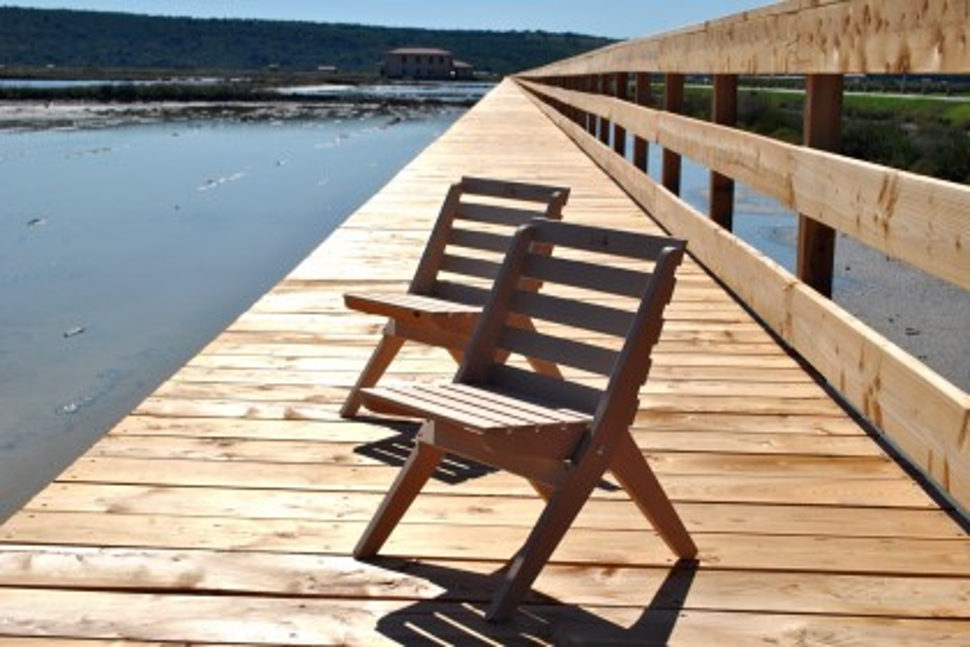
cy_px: 324
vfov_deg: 26.5
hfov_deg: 38.9
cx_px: 485
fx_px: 1374
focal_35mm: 51
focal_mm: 34
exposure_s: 1/400
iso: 100
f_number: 10
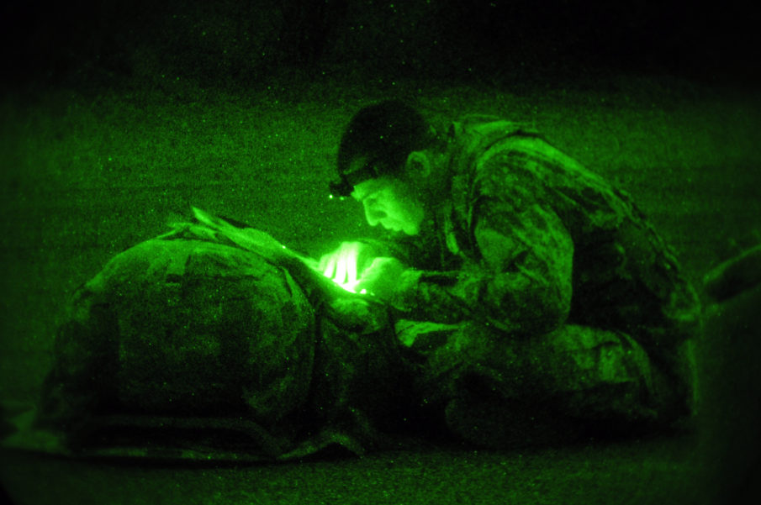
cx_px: 380
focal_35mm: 82
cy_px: 252
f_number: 5.6
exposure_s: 1/25
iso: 500
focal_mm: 55
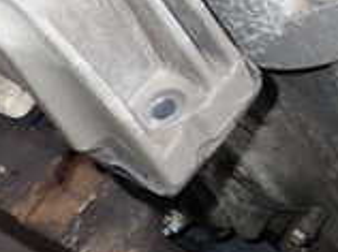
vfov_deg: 12.8
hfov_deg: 16.3
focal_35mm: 114
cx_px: 447
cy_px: -4
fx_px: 1111
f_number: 6.3
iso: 160
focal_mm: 5.4
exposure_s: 1/30
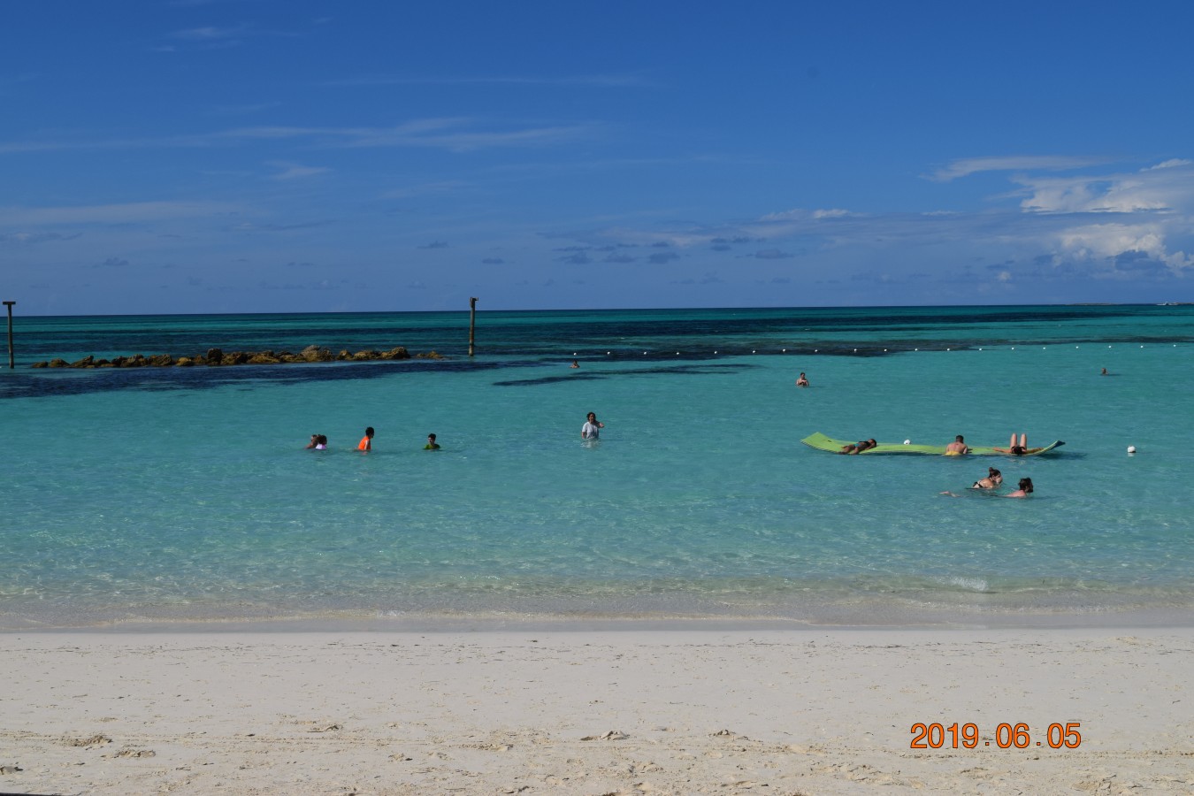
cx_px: 597
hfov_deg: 42.3
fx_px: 1542
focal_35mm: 46
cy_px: 398
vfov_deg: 28.9
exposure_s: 1/640
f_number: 13
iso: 200
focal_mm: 31
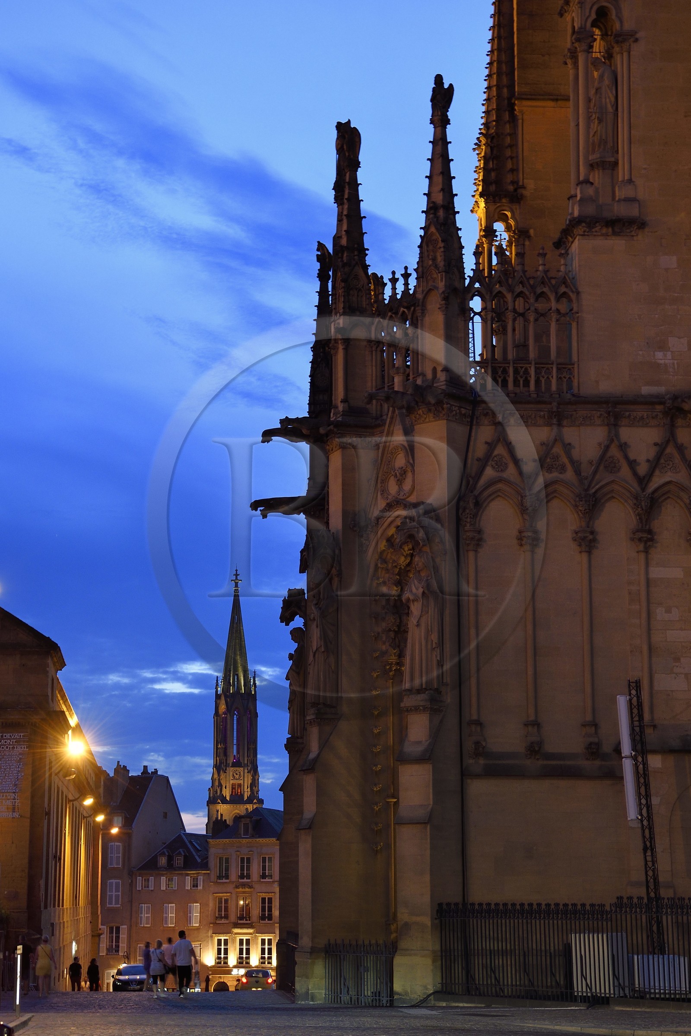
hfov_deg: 19.5
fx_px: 2015
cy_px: 518
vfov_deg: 28.8
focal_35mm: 70
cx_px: 346
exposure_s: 1/8
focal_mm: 70
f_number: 7.1
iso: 800
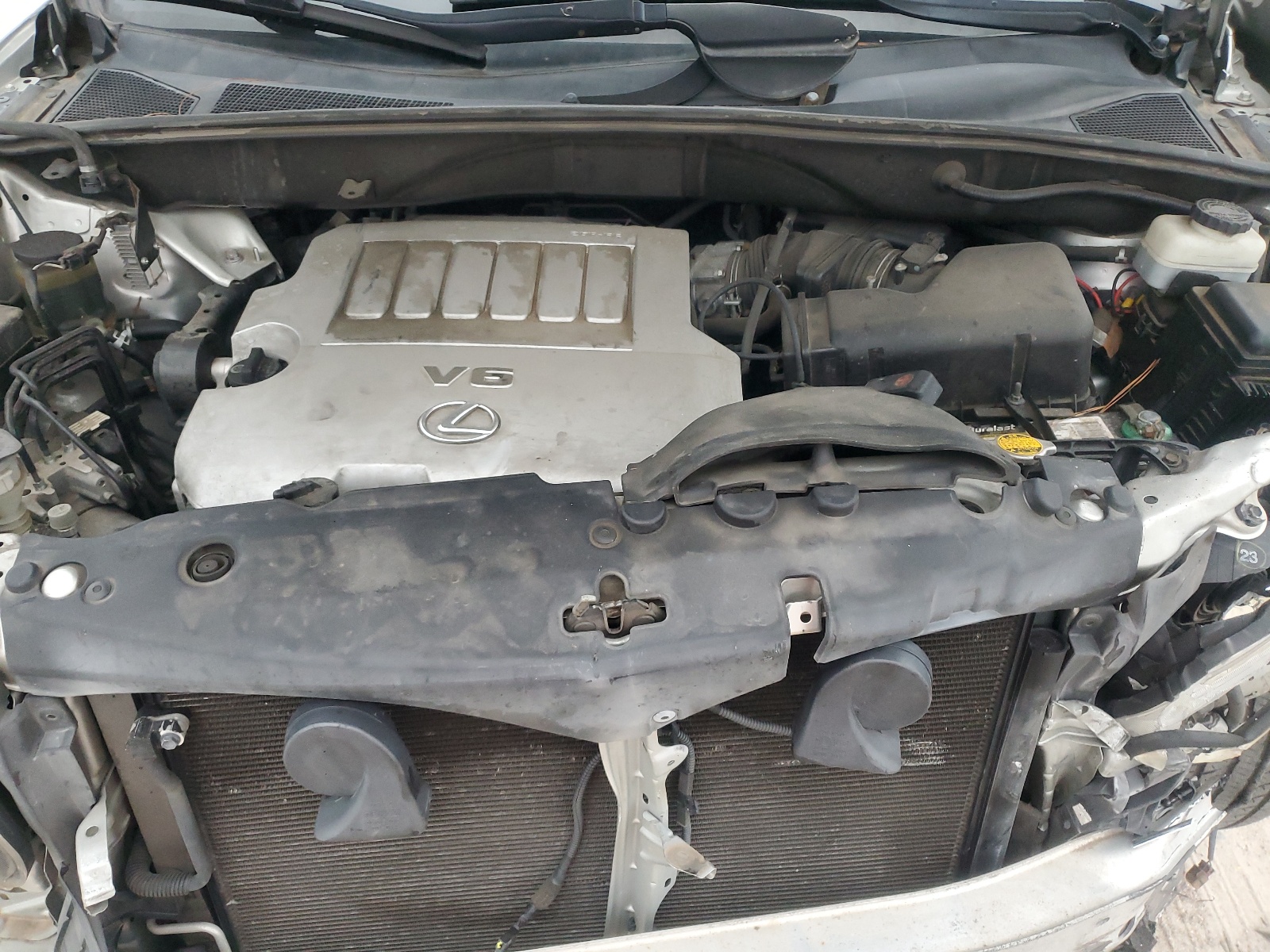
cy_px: 476
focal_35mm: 26
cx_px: 635
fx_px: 954
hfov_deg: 67.3
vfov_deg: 53.1
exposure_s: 1/60.2
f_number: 1.5
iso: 247
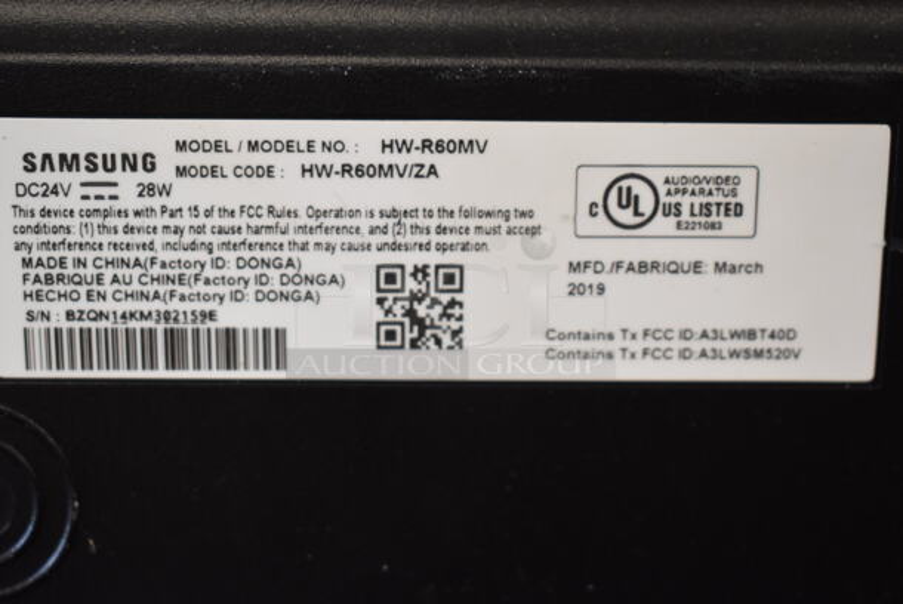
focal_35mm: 57
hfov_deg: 35.0
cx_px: 452
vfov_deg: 23.8
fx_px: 1431
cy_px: 302
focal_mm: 38
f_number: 4.8
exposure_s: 1/125
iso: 2000
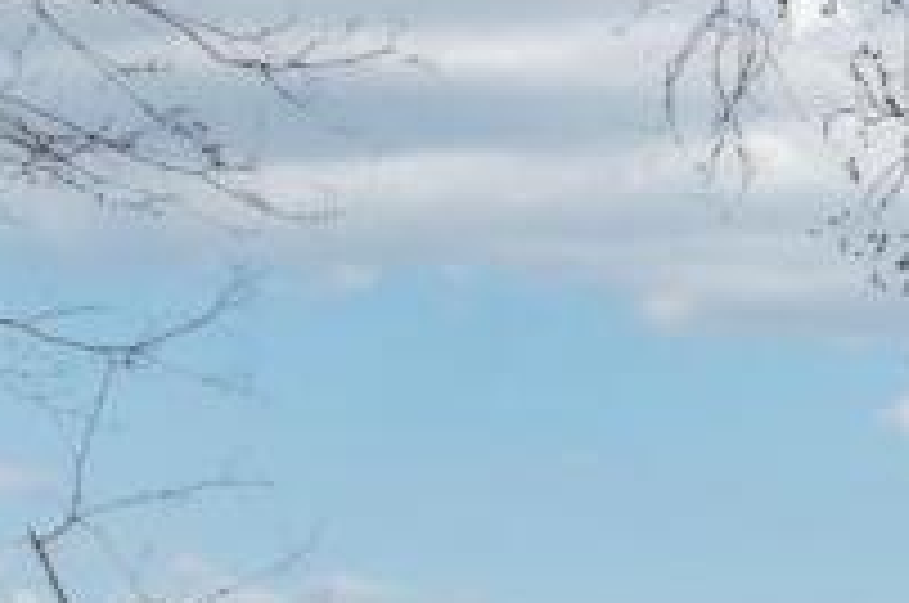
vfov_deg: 22.7
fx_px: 1311
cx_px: 1316
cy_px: 817
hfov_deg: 27.9
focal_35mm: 52
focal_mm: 16
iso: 320
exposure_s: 1/100
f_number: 9
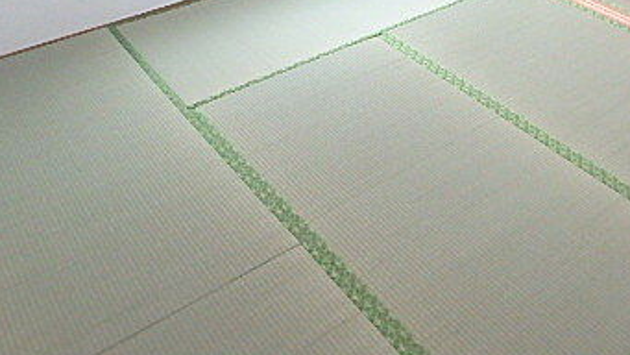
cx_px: 488
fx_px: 718
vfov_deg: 26.2
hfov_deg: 45.4
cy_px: -7
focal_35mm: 43
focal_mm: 3.7
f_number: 3.5
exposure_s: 1/10
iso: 800
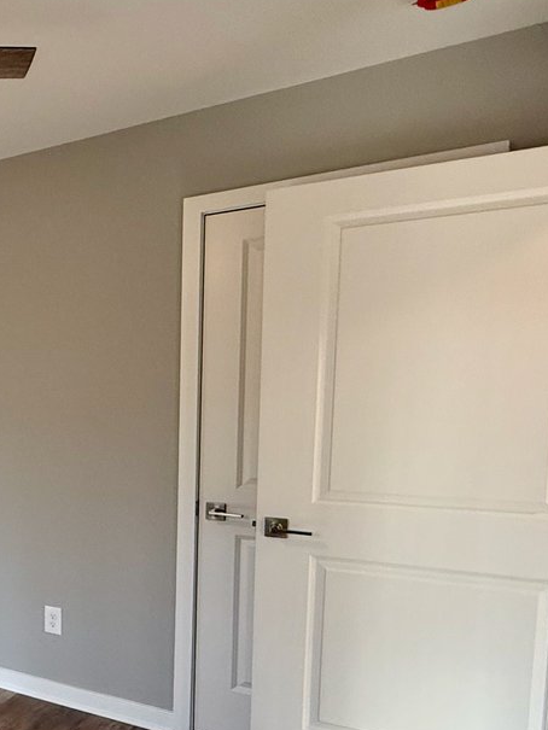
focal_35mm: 35
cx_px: -176
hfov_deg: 31.0
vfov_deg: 52.1
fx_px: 739
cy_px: 455
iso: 250
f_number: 2.2
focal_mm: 2.22
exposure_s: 1/120
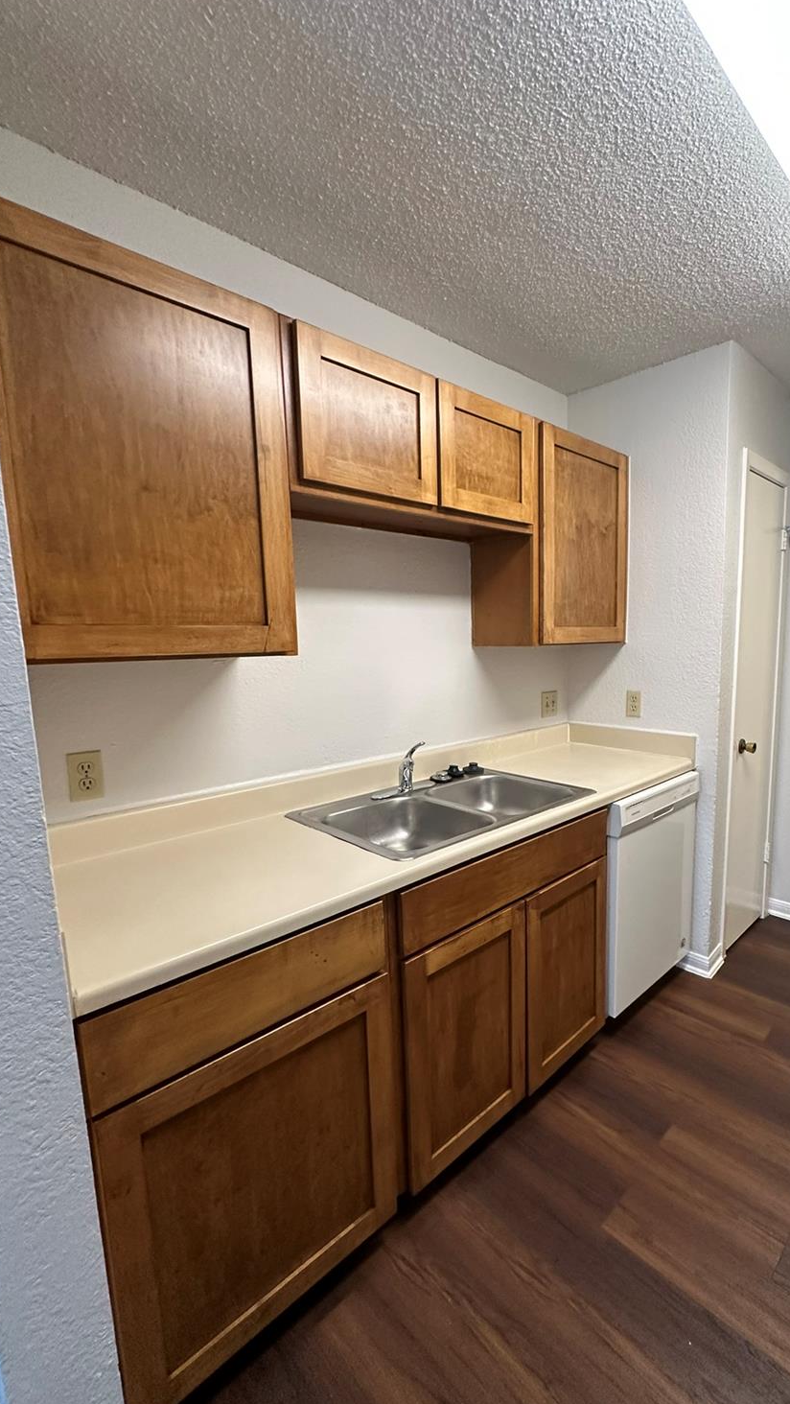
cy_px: 724
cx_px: 476
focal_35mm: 16
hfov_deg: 66.4
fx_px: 596
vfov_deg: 99.3
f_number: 2.2
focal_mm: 2.22
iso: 320
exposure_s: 1/120
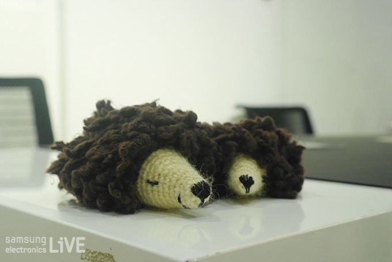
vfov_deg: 27.1
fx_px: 545
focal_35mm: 50
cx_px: 196
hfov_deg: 39.6
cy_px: 131
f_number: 6.7
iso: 800
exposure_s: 1/30
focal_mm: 33
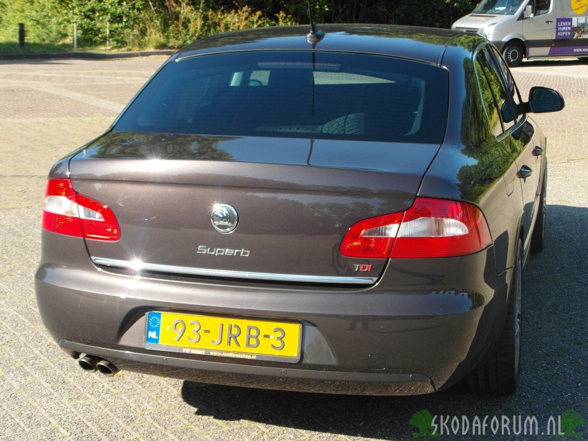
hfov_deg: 30.3
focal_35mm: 64
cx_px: 294
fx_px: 1087
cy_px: 220
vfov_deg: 22.9
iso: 100
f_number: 4
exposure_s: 1/250
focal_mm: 11.4
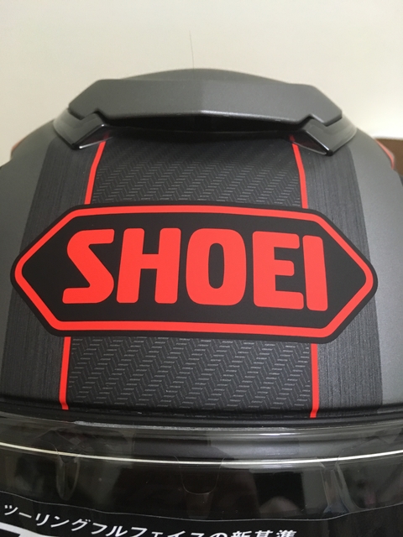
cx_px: 202
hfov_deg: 48.2
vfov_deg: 61.7
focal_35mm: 29
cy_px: 268
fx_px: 450
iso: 200
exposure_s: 1/20
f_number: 2.2
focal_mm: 4.15
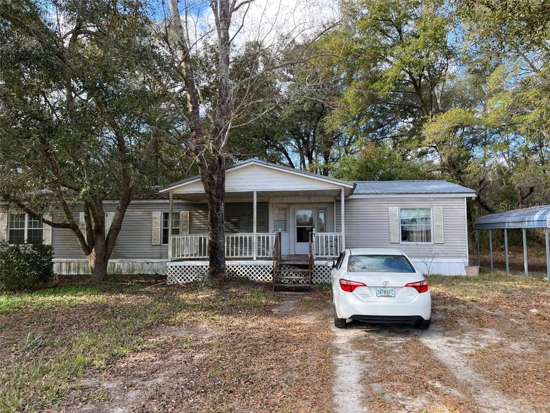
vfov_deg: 53.1
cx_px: 275
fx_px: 413
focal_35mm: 26
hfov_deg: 67.3
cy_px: 206
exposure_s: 1/567
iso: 50
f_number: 1.5
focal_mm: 5.7
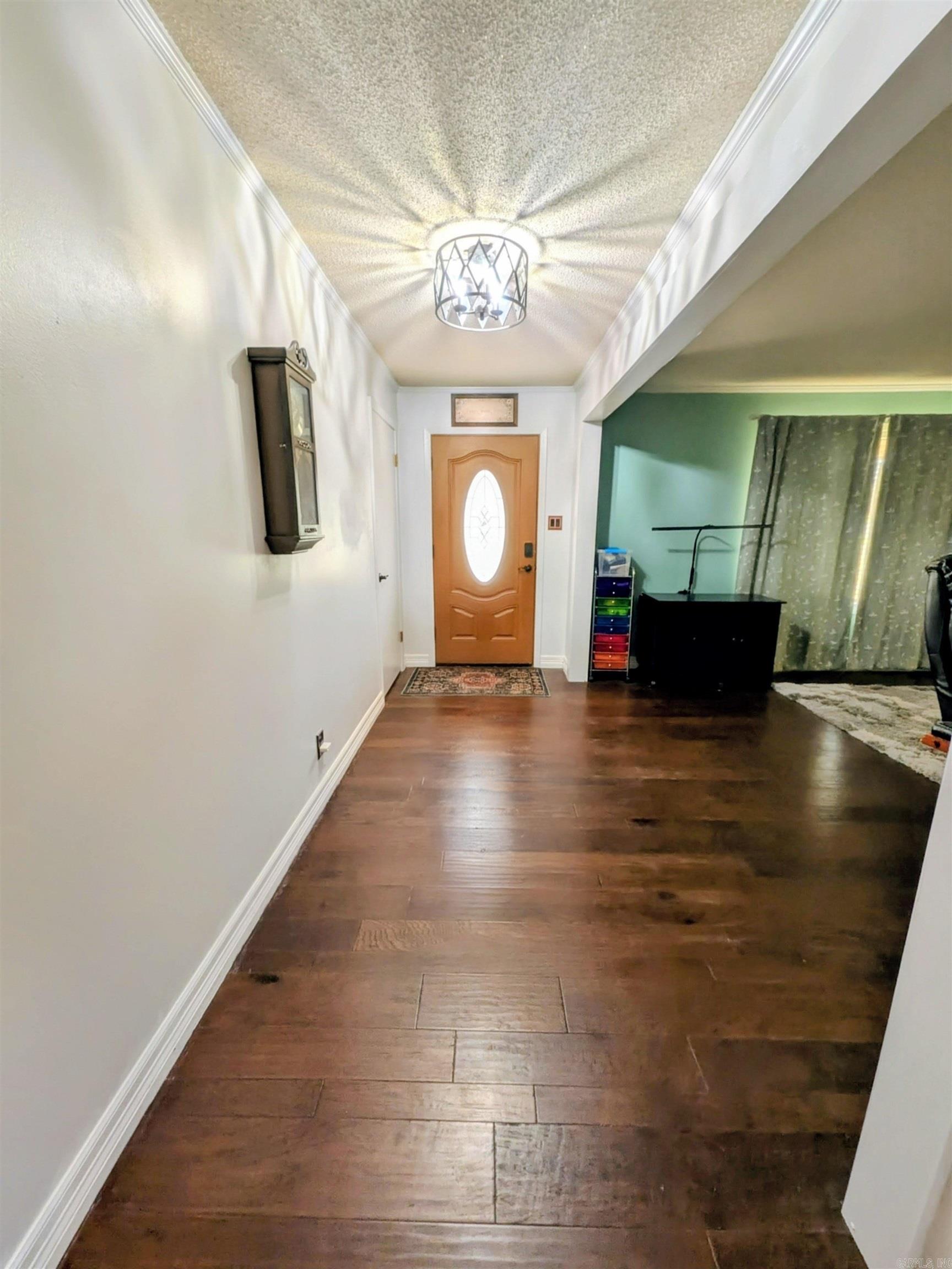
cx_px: 476
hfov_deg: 85.7
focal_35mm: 14
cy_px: 634
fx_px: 513
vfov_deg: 102.1
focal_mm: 1.85
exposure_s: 1/24
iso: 52
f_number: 2.2
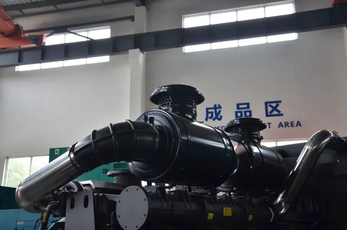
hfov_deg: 49.6
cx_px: 174
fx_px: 375
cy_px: 115
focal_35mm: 39
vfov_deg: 34.1
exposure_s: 1/60
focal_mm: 26
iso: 400
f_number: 4
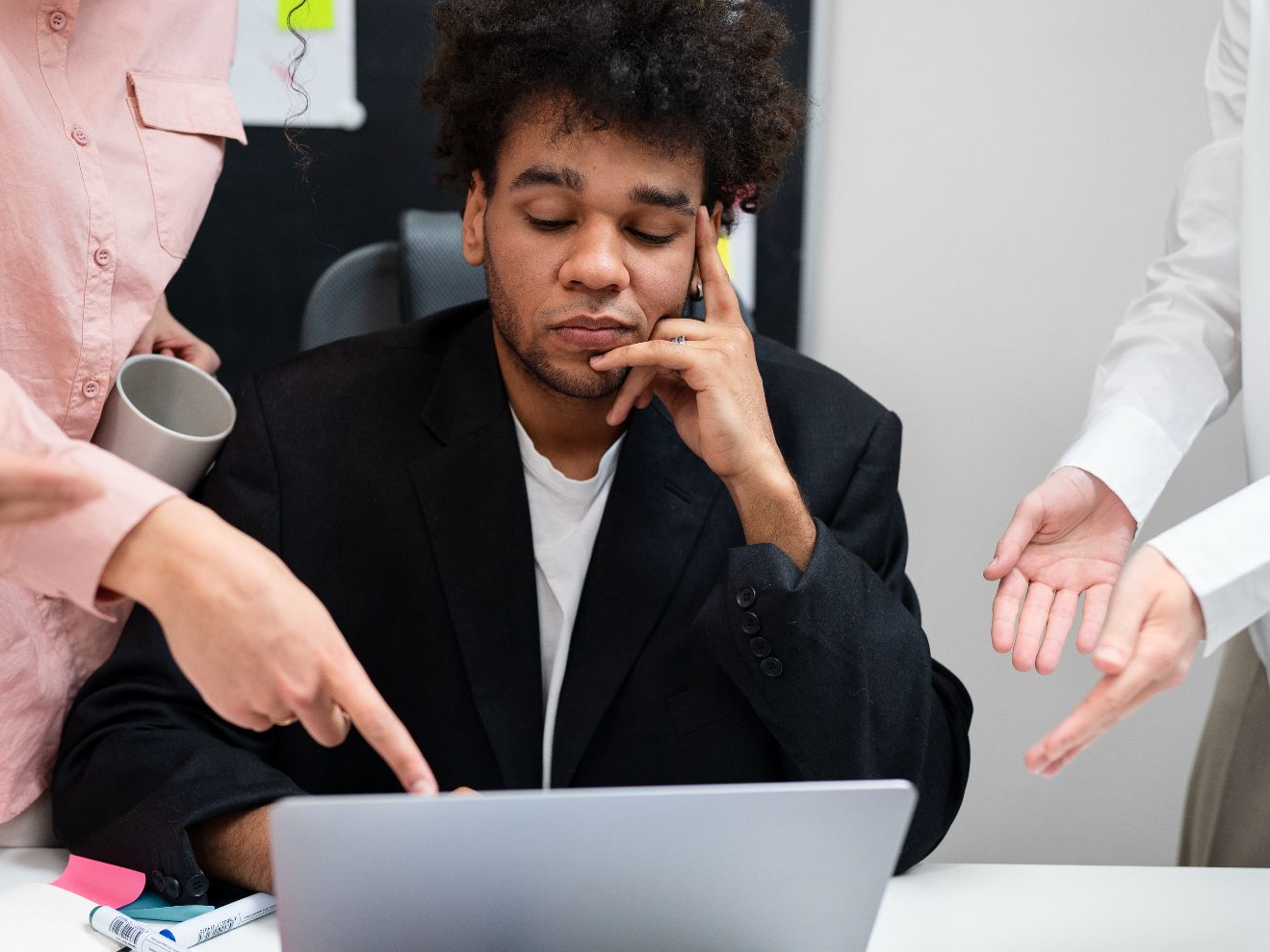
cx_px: 613
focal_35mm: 49
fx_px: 1798
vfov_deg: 29.7
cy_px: 513
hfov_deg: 38.9
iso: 500
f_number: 2
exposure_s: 1/250
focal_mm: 35
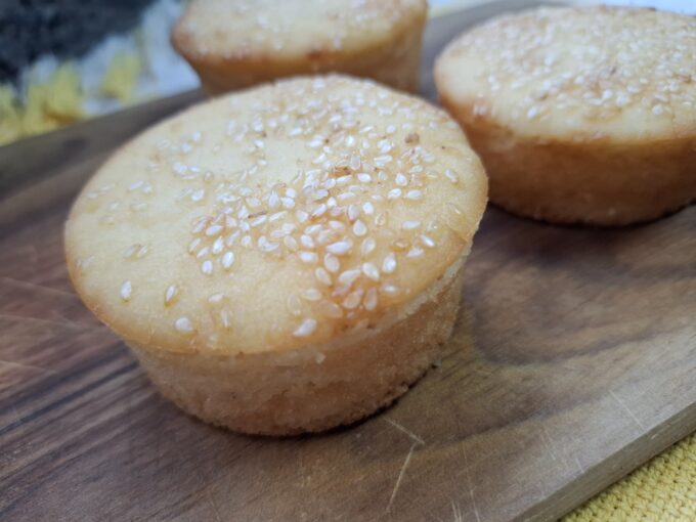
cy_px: 261
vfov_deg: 58.9
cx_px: 348
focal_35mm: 23
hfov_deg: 73.9
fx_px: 462
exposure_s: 1/120
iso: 250
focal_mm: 5.54
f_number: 1.8
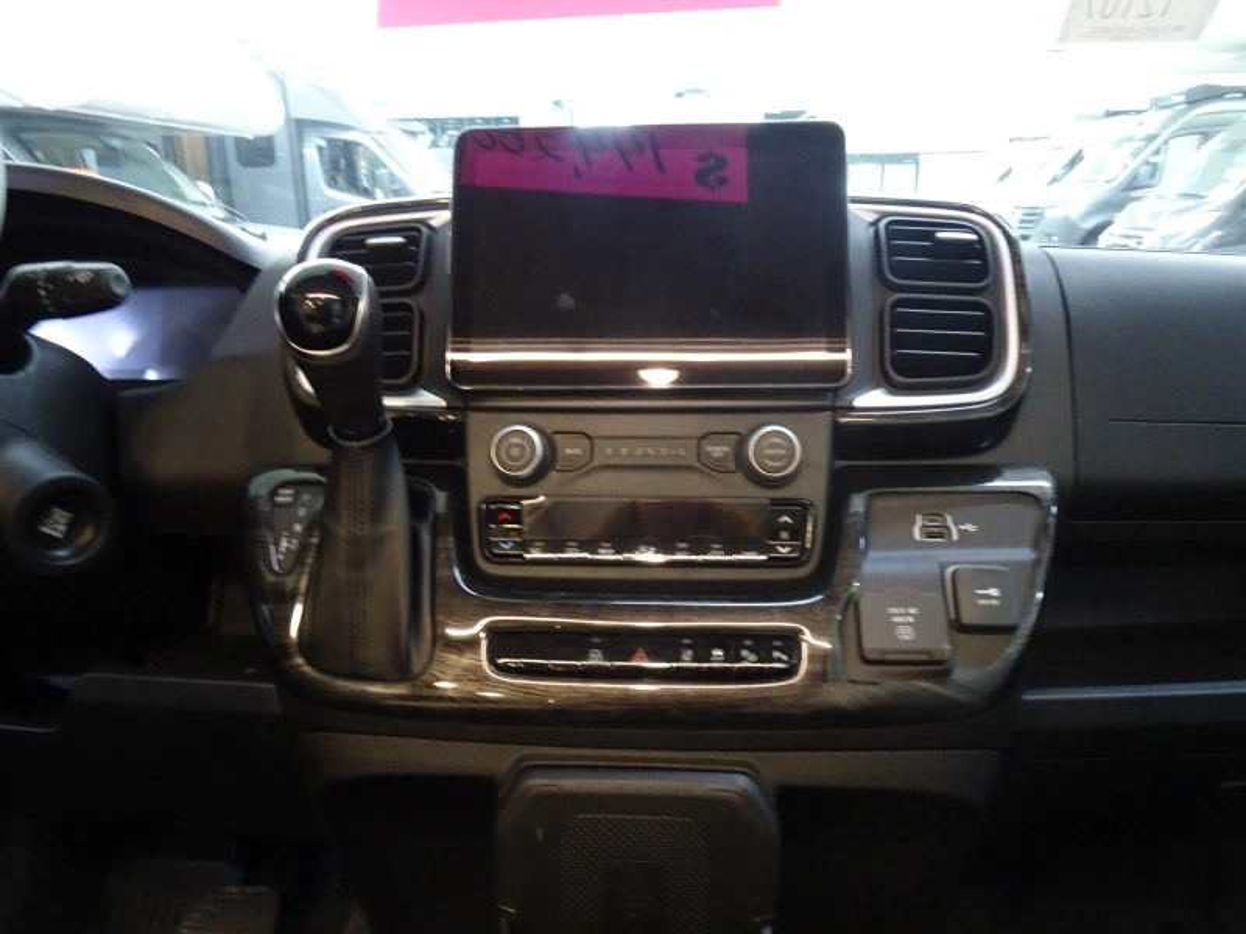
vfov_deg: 56.8
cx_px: 623
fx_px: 864
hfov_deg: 71.6
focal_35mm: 24
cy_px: 467
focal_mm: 4.1
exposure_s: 1/15
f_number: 3.5
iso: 800
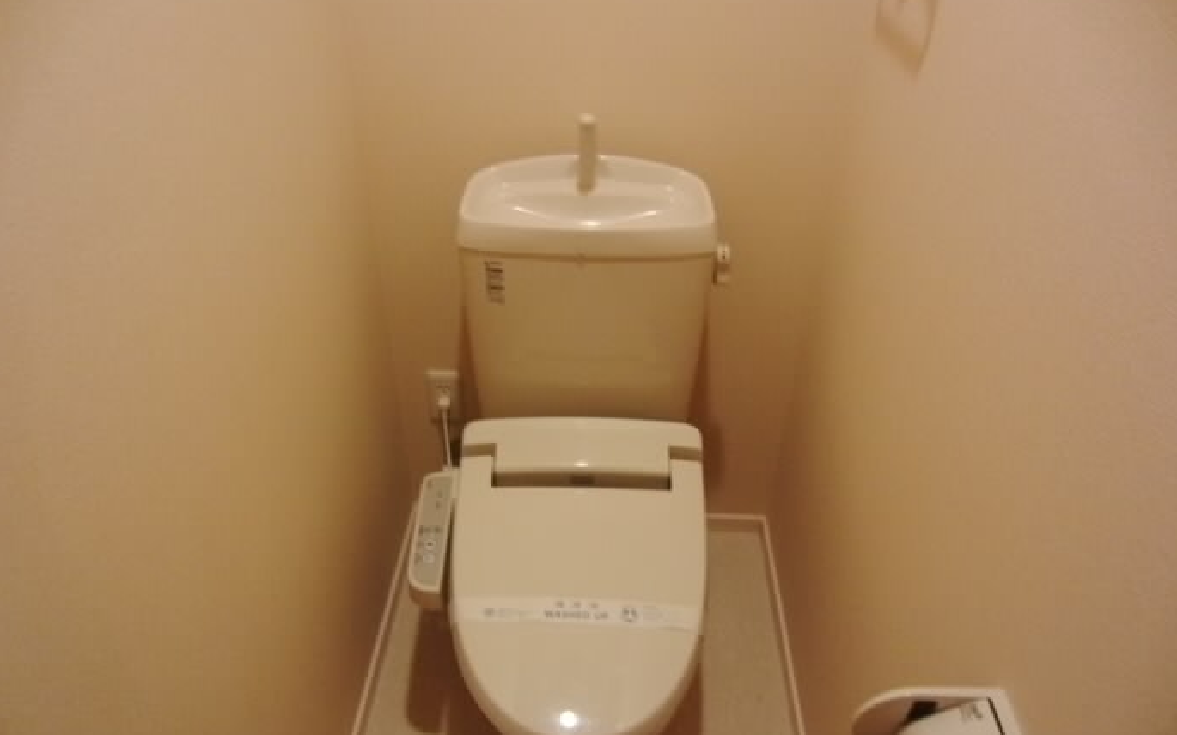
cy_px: 427
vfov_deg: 47.4
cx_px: 584
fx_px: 834
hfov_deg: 70.4
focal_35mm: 26
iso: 400
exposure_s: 1/30
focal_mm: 4.3
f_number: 3.2
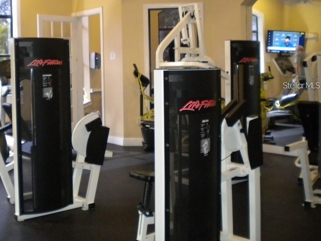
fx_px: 427
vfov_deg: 31.3
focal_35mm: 46
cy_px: 85
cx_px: 111
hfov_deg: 40.8
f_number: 3.1
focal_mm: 6.3
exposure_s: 1/30
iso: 400
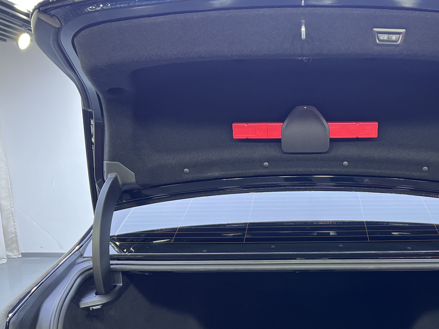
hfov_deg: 44.9
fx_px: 520
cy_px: 240
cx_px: 304
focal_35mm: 41
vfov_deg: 34.5
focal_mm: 5.7
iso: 125
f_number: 1.5
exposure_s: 1/100
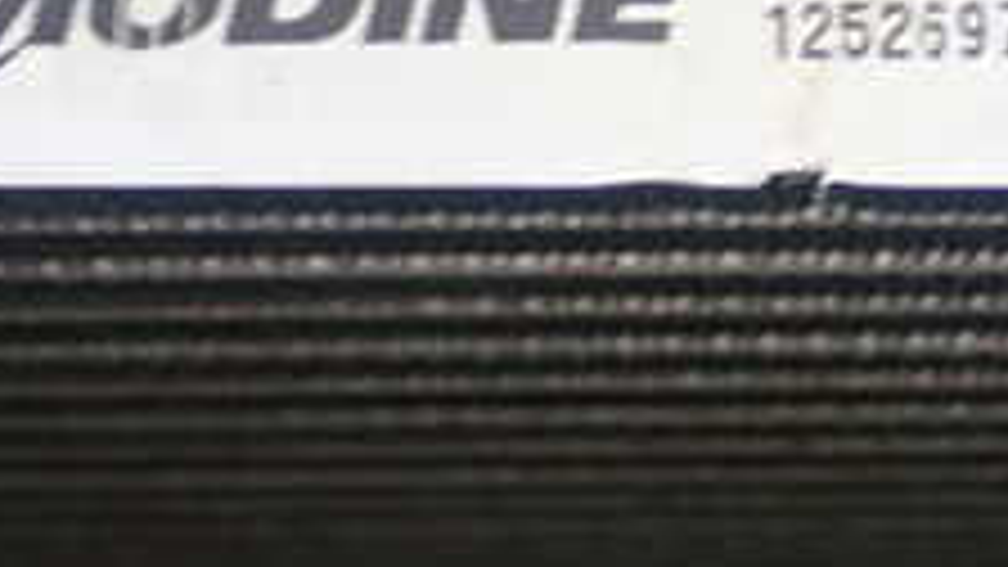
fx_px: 4437
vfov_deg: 7.3
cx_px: 1030
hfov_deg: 12.8
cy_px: 162
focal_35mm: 166
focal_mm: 10.29
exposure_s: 1/50
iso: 500
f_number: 3.5
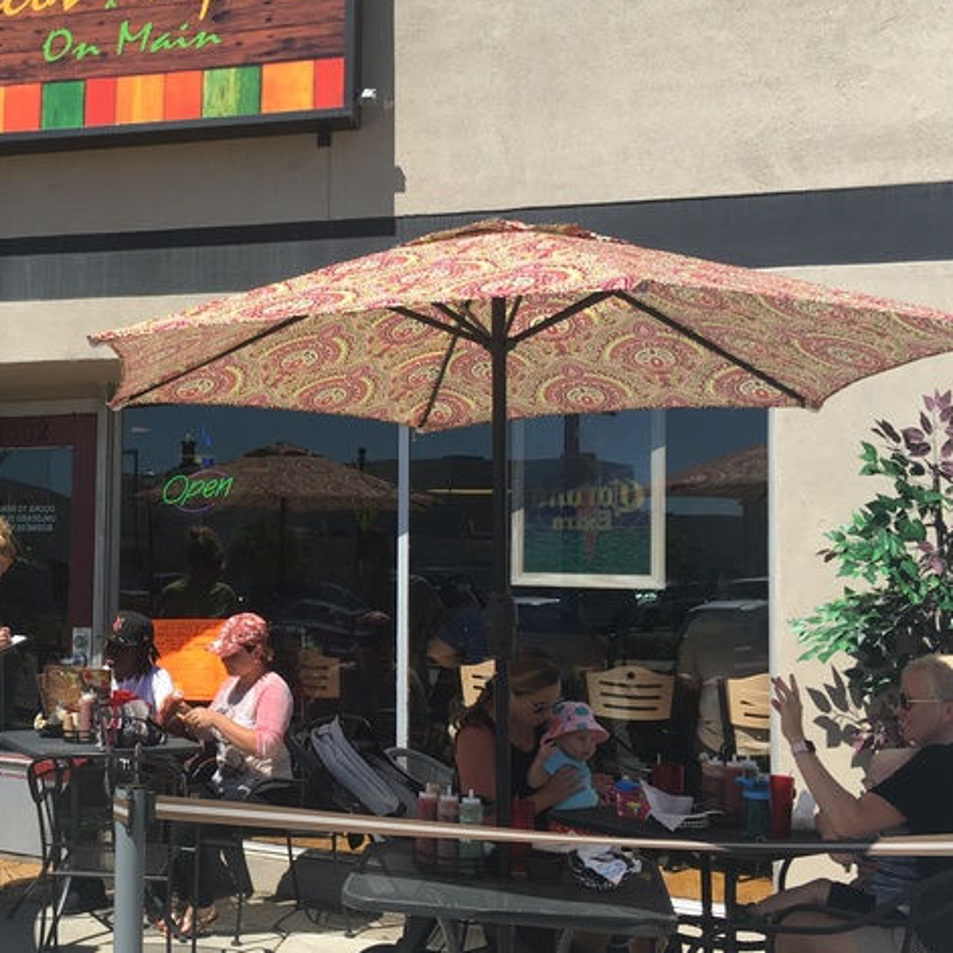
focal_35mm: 49
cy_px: 479
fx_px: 1526
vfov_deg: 34.7
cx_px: 75
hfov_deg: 32.7
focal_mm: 4.15
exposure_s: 1/1261
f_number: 2.2
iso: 25
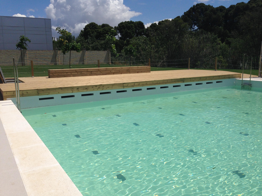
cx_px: 131
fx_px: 250
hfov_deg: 55.4
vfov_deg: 42.9
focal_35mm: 33
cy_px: 98
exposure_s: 1/4525
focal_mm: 4.12
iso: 50
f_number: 2.4
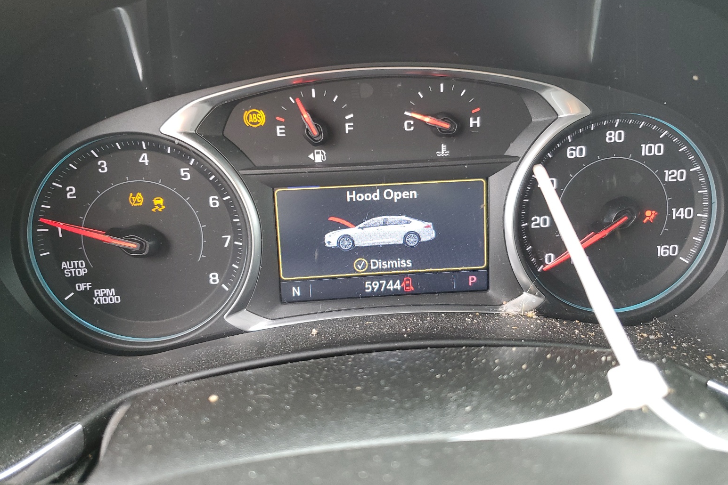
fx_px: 566
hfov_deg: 65.5
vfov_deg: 46.3
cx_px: 376
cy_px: 218
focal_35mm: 28
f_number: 1.5
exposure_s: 1/60.2
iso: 91
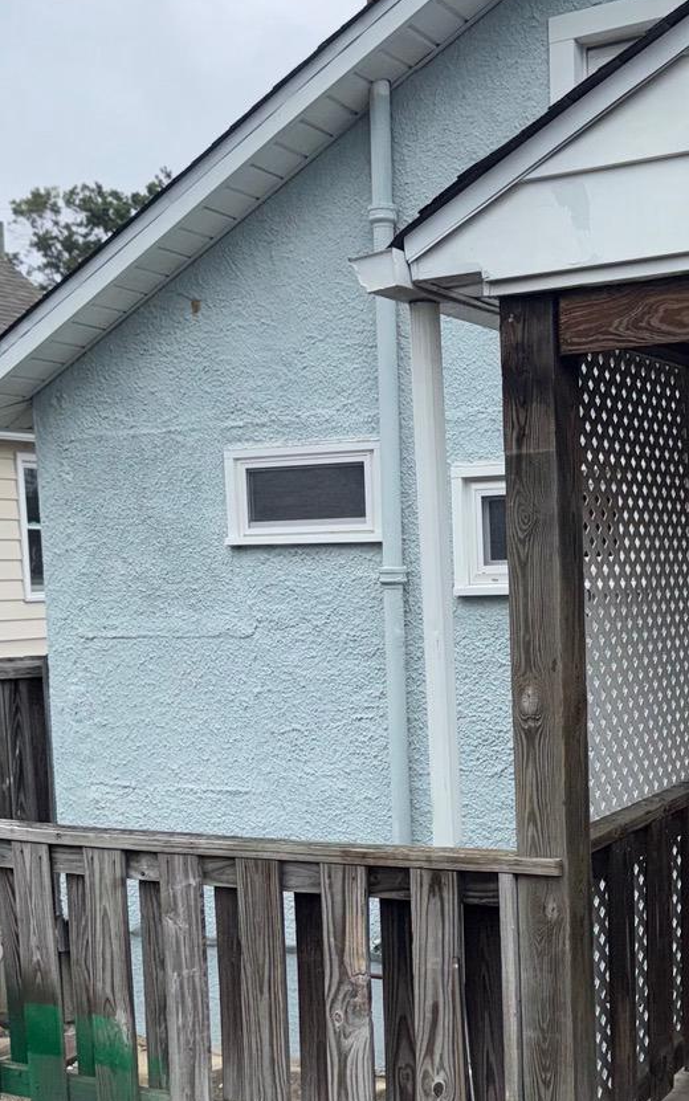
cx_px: 519
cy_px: 682
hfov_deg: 27.1
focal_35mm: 47
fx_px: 1411
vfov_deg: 42.3
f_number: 1.78
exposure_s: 1/2174
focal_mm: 6.76
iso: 50
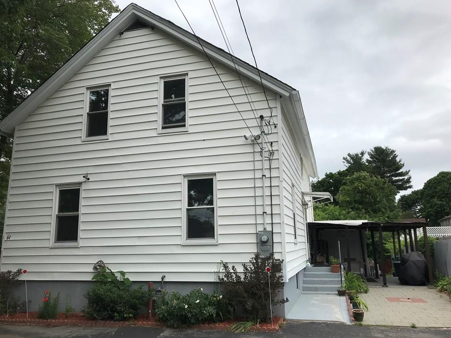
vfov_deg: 48.2
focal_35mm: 29
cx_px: 224
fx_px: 378
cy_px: 171
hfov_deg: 61.7
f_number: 1.8
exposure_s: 1/1842
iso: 20
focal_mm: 3.99
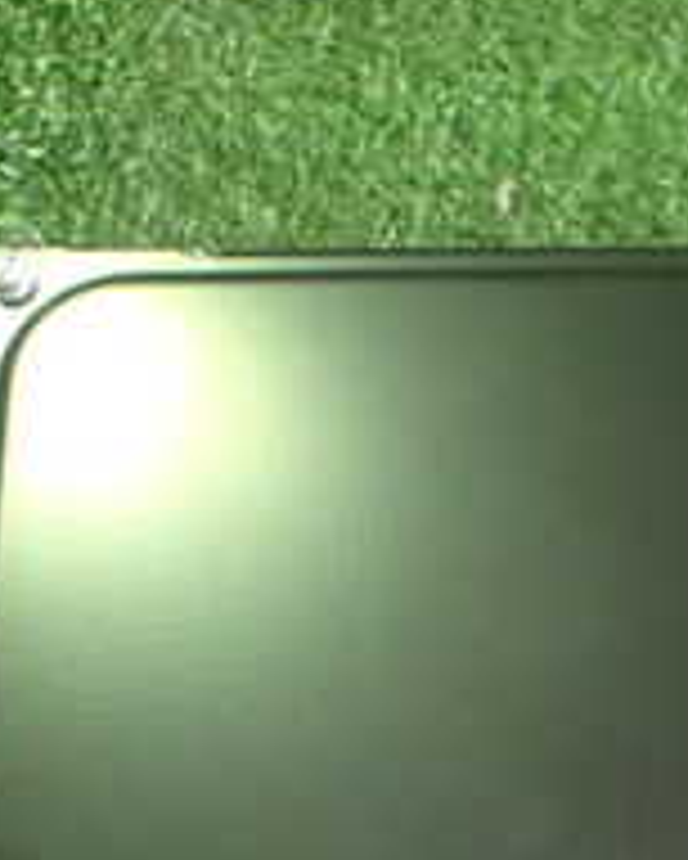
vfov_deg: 20.3
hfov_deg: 16.3
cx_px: 742
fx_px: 2340
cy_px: 801
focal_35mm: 92
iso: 800
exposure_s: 1/125
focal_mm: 5.4
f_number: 2.3
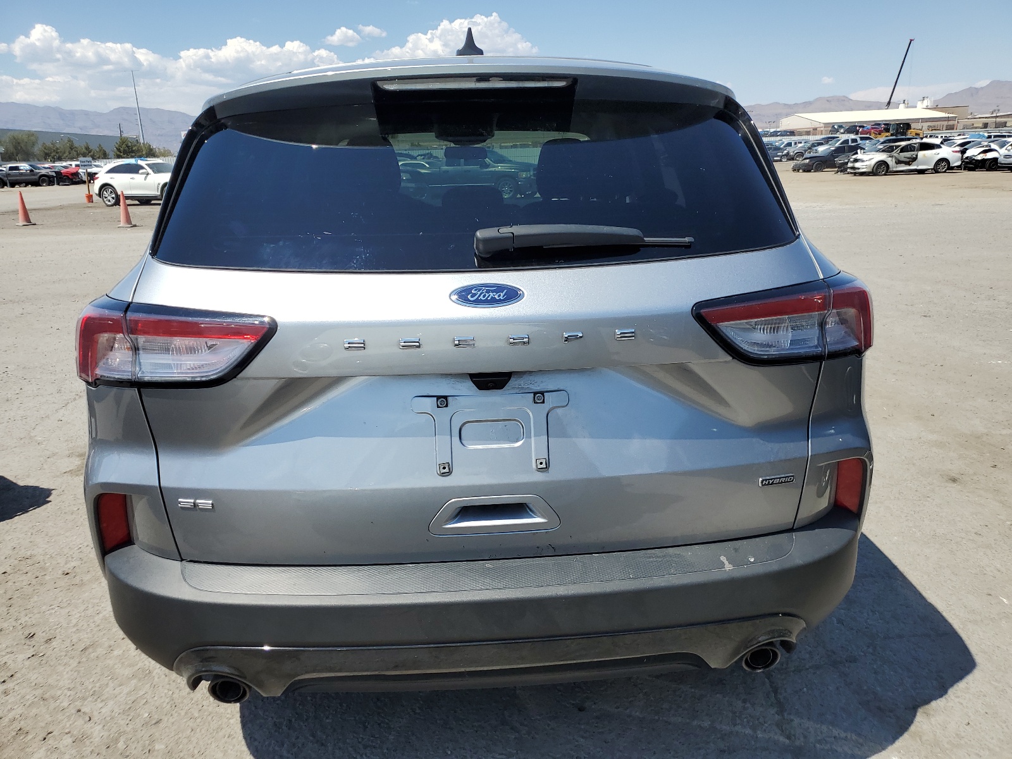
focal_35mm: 26
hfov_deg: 67.3
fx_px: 760
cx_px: 506
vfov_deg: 53.1
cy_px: 380
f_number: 1.5
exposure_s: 1/3333
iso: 50
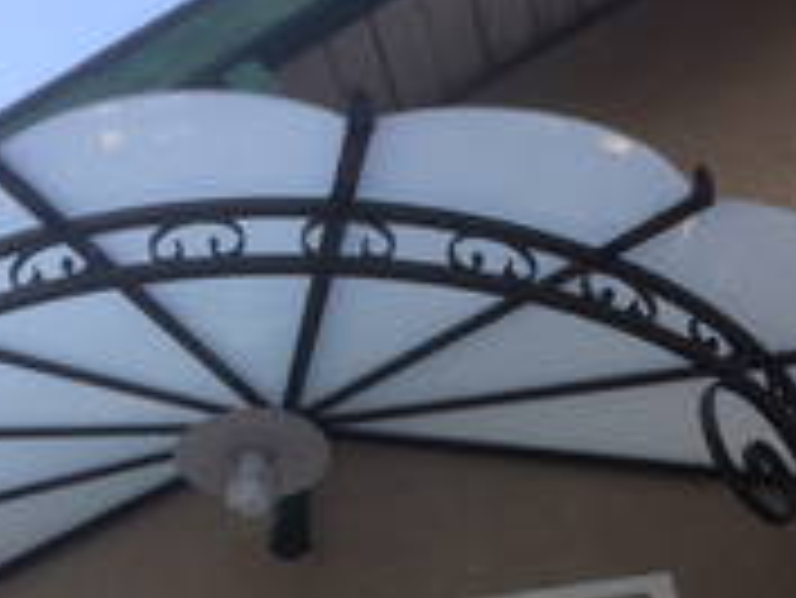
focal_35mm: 59
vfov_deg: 24.0
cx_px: 306
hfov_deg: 32.5
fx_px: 1358
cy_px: 562
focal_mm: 4.15
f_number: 2.2
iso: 32
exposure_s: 1/160
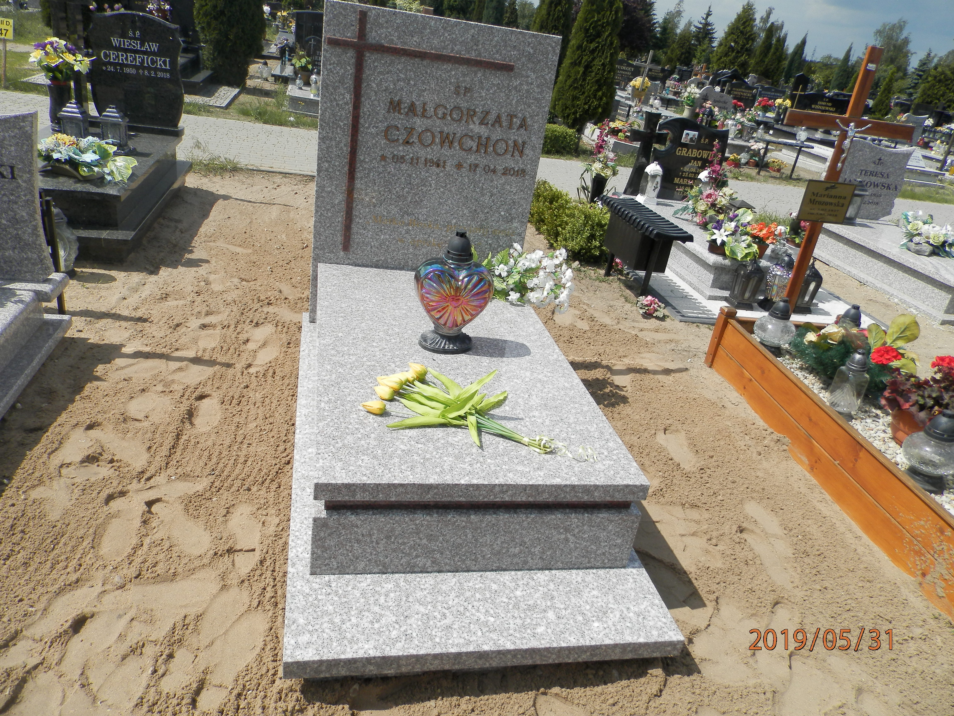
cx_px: 477
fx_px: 689
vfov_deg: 54.9
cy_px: 358
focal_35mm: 25
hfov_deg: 69.4
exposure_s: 1/200
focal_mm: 4.5
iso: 80
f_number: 8.7
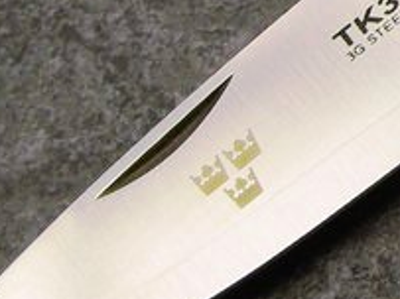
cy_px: -89
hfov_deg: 13.3
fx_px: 1594
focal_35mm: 138
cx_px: 652
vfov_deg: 10.5
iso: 100
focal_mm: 7.8
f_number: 2.8
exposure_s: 1/90
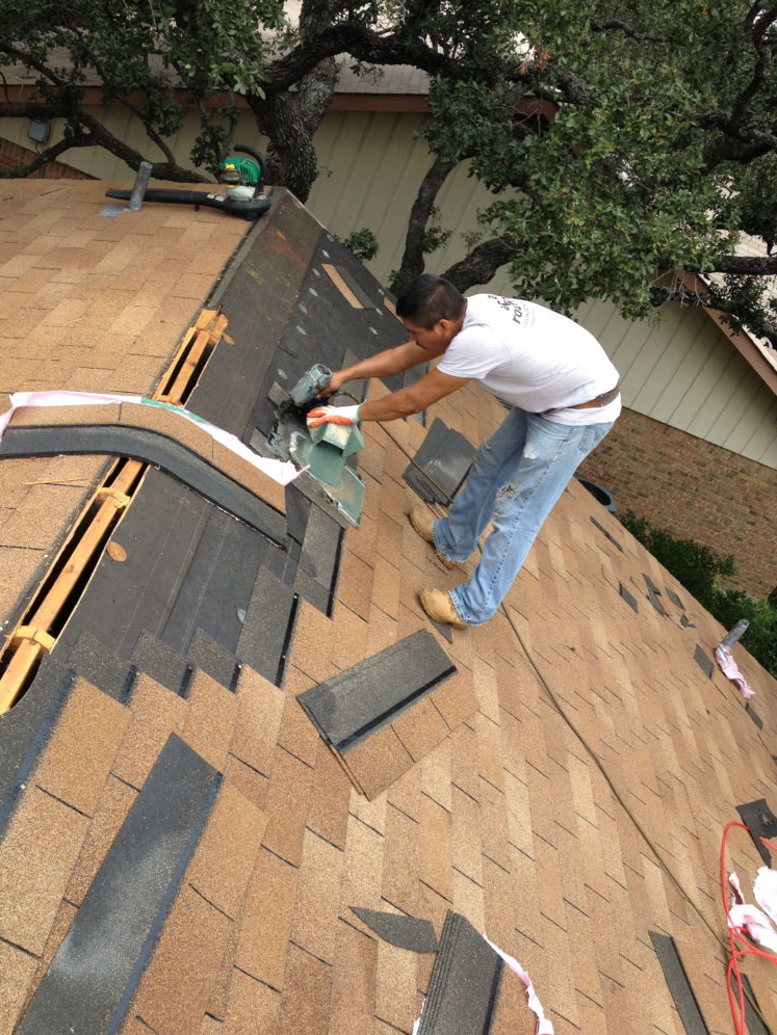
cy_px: 519
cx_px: 388
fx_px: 1077
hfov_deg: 39.7
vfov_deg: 51.4
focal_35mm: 36
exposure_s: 1/188
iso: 50
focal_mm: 4.28
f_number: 2.4
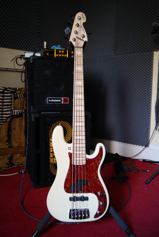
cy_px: 118
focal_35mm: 33
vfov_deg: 57.2
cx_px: 80
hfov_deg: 40.1
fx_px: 218
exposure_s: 1/4
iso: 400
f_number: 4
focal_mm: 22
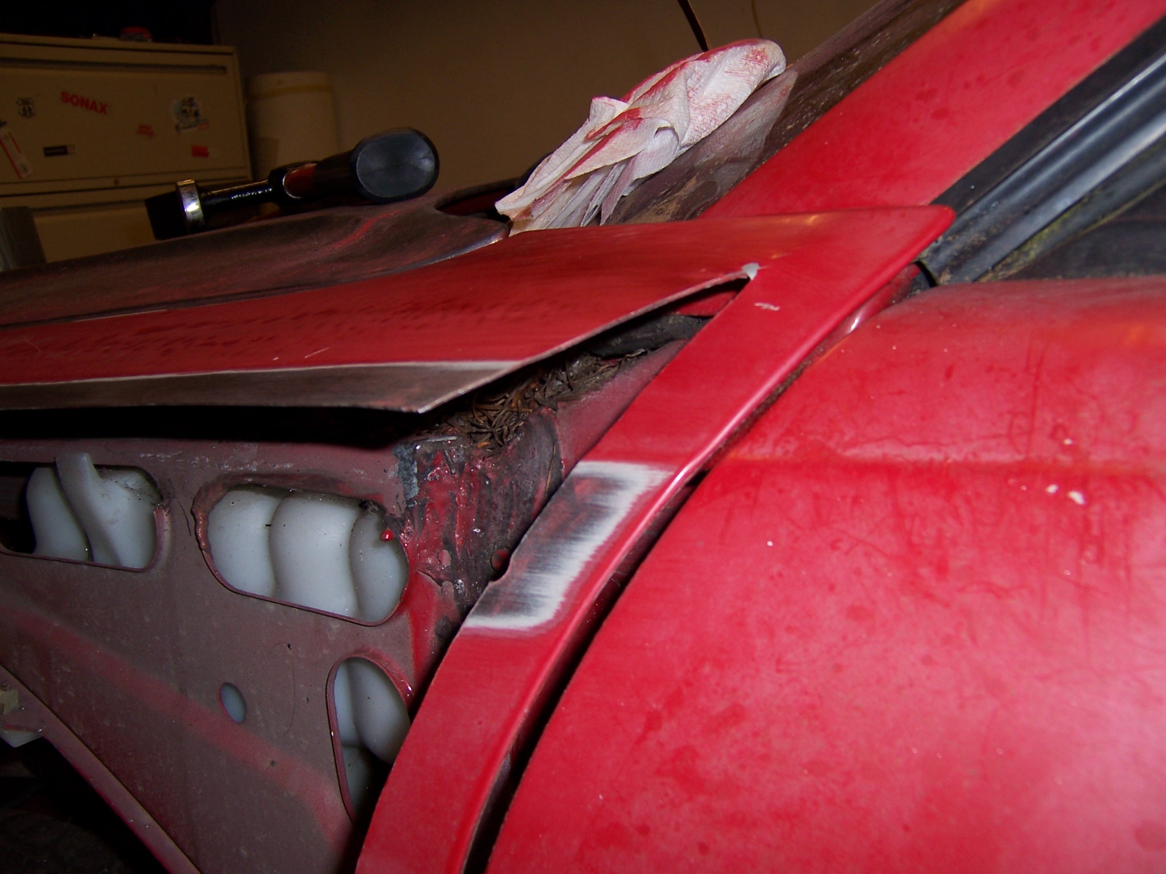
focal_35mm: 33
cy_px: 437
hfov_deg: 55.4
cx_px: 583
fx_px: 1112
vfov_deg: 42.9
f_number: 2.8
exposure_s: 1/60
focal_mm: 5.5
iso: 80
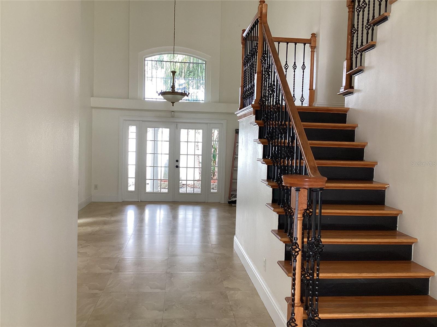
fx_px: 391
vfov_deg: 45.4
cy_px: 164
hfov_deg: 58.4
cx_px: 218
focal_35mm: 31
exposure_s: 1/120
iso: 80
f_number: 2.4
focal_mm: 3.3
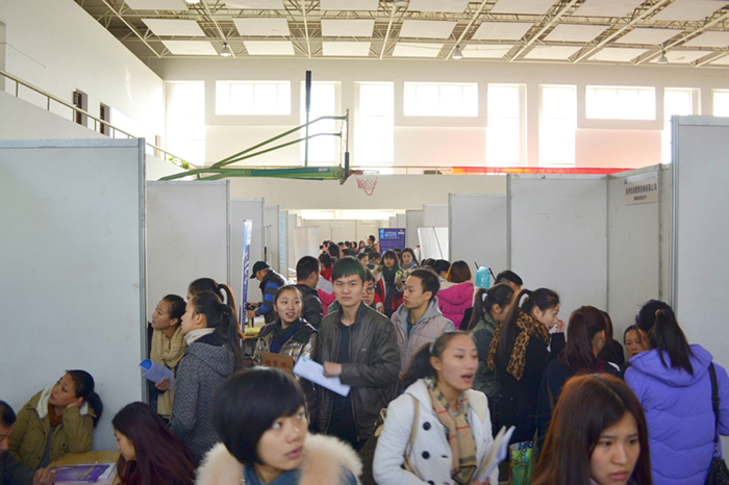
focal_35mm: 30
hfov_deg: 62.0
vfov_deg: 43.6
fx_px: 607
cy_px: 242
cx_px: 364
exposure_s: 1/50
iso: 200
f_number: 3.8
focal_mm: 20
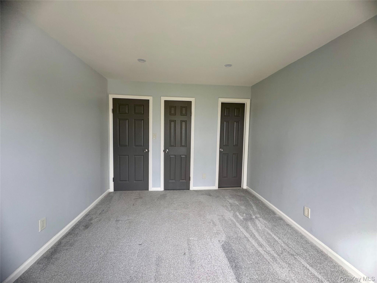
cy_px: 142
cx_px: 188
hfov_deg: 102.1
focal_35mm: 14
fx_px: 152
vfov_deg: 85.7
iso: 250
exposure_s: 1/99
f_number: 2.2
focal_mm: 2.22
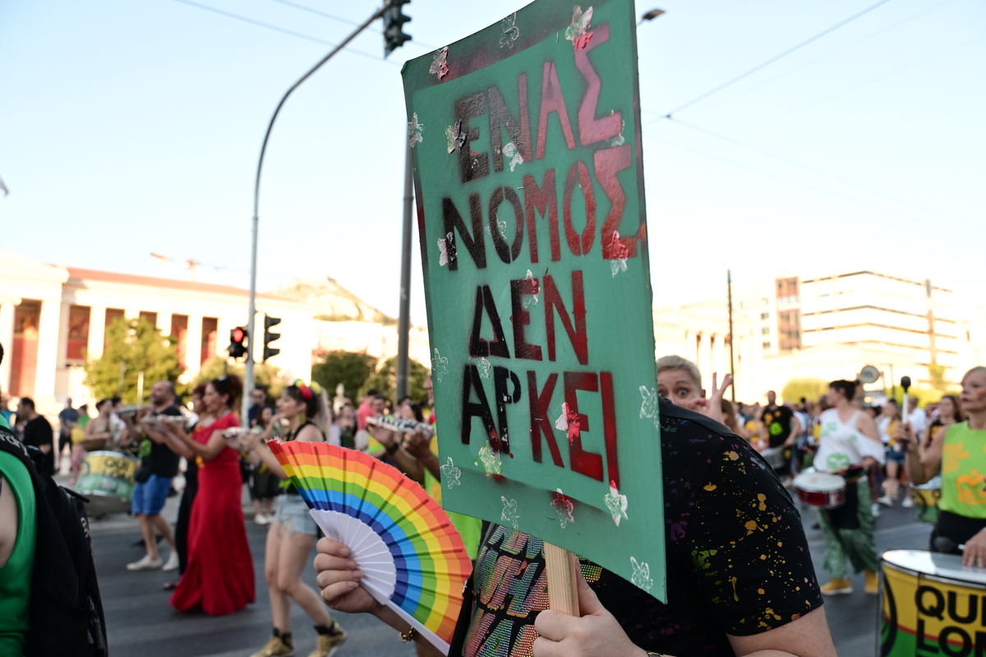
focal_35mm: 28
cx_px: 493
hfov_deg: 65.5
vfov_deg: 46.4
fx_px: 767
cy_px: 328
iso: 1000
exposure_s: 1/800
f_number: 5
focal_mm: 28
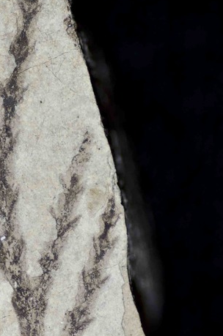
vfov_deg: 10.5
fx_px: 1829
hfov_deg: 7.0
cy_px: 203
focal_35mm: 196
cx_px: 25
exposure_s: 1/250
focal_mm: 60
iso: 640
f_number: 4.2
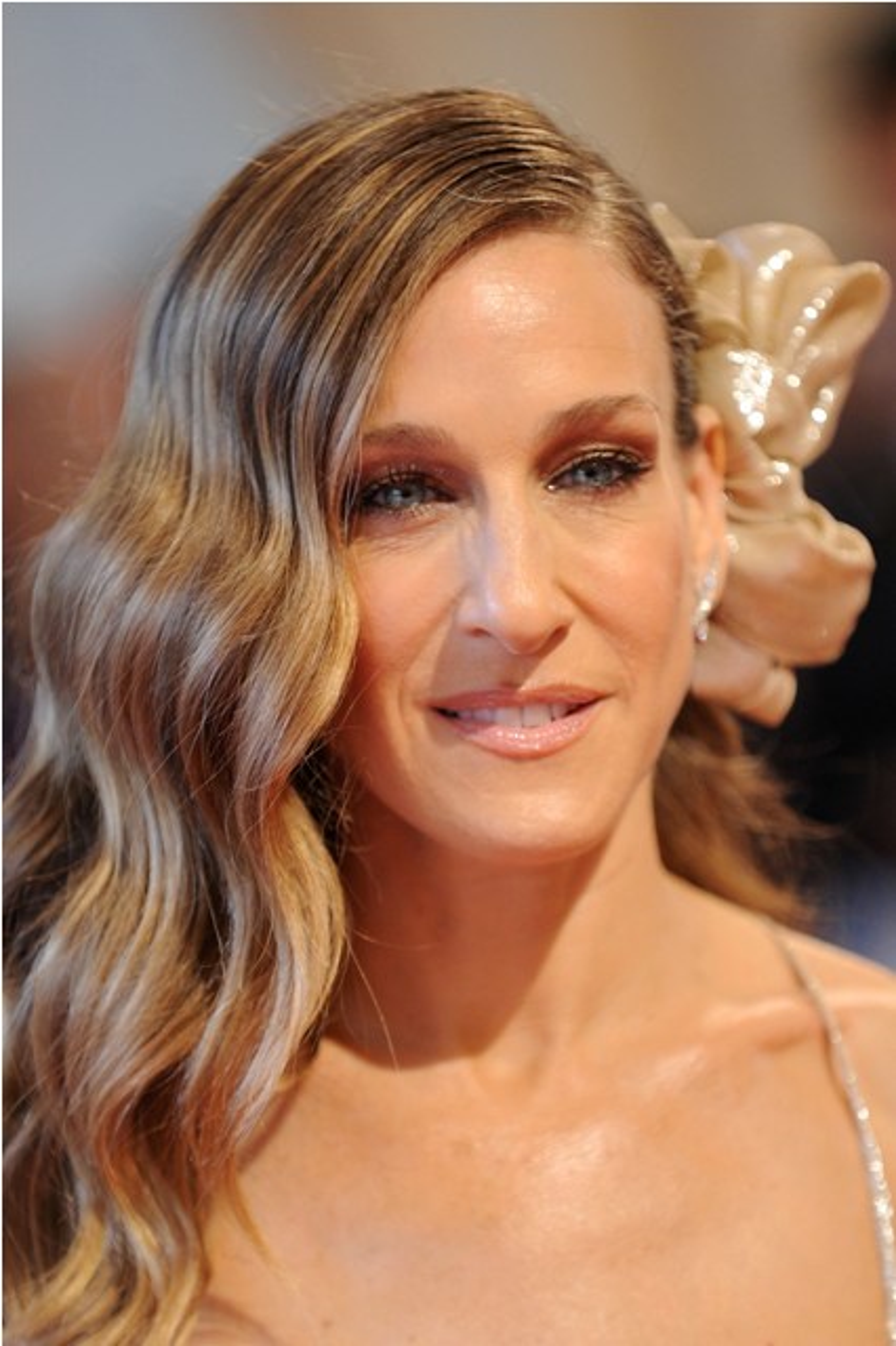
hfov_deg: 8.1
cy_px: 673
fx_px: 6353
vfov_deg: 12.1
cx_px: 448
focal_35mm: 170
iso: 1600
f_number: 2.8
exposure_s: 1/125
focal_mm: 170
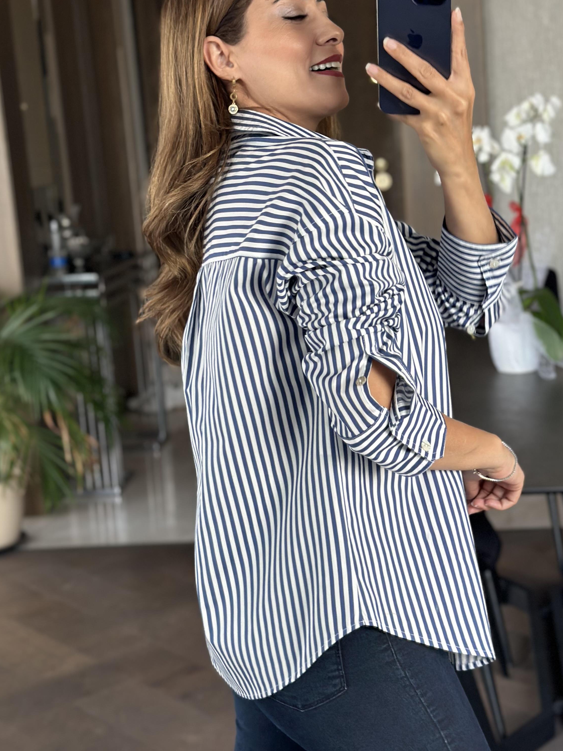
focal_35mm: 65
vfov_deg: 29.8
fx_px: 1409
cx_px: 371
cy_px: 319
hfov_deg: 22.5
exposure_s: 1/60
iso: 160
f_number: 1.78
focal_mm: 6.86
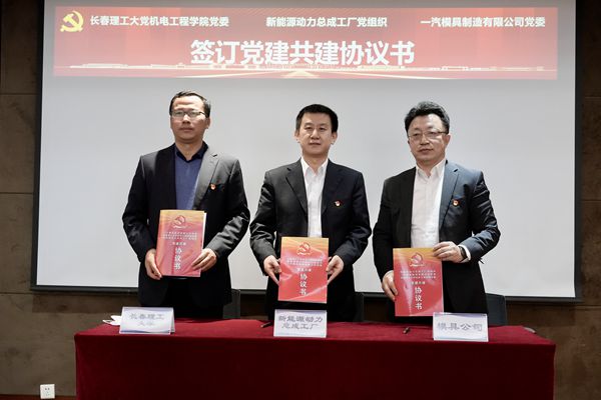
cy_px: 200
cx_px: 300
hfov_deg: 48.5
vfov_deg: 33.4
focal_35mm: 40
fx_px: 668
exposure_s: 1/100
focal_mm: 40
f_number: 6.3
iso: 5000
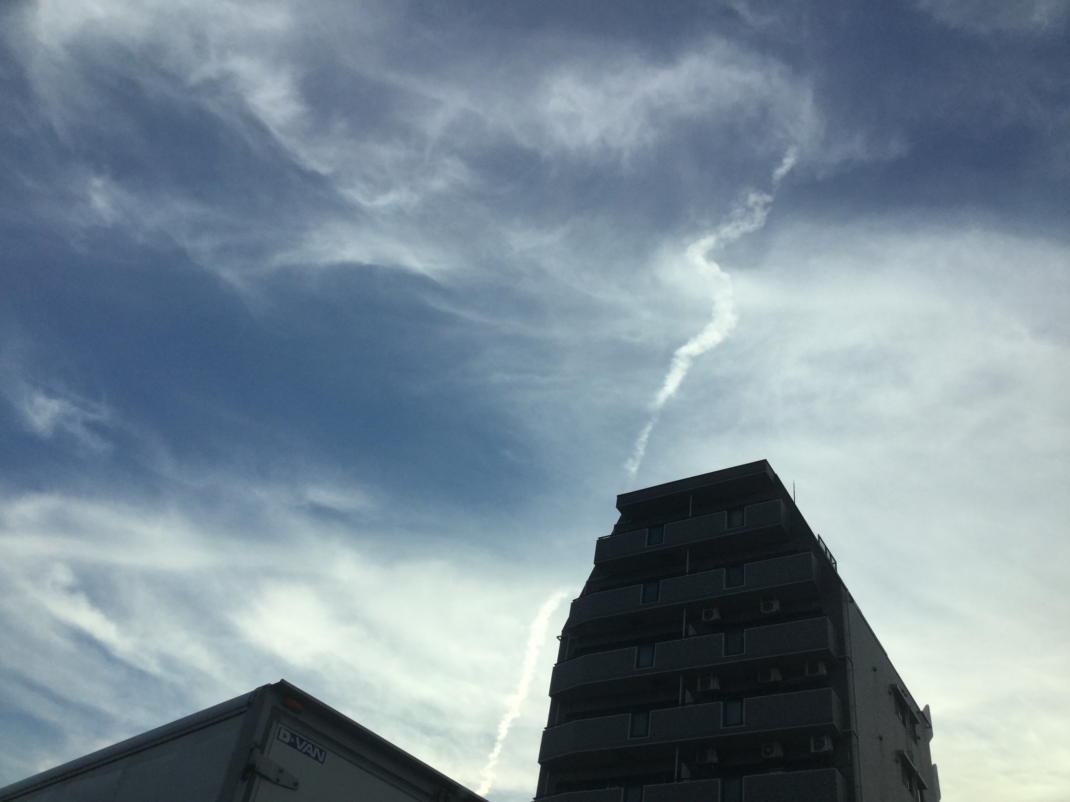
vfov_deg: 45.4
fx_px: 958
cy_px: 401
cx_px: 535
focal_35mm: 31
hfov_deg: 58.4
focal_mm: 3.3
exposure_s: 1/858
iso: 25
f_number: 2.4
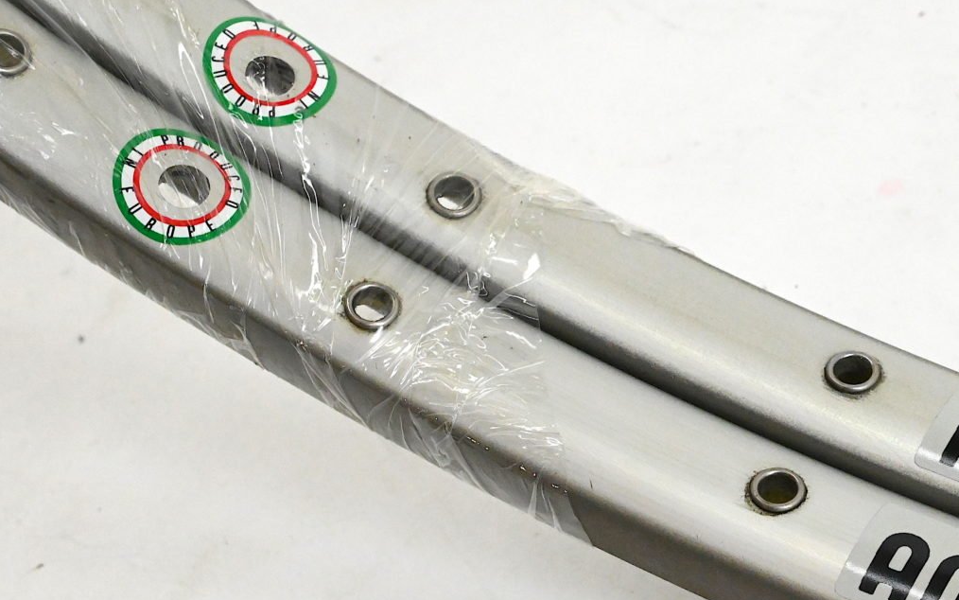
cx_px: 876
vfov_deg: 9.7
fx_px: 3529
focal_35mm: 135
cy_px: 376
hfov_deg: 15.3
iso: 9000
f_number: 16
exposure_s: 1/400
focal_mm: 70
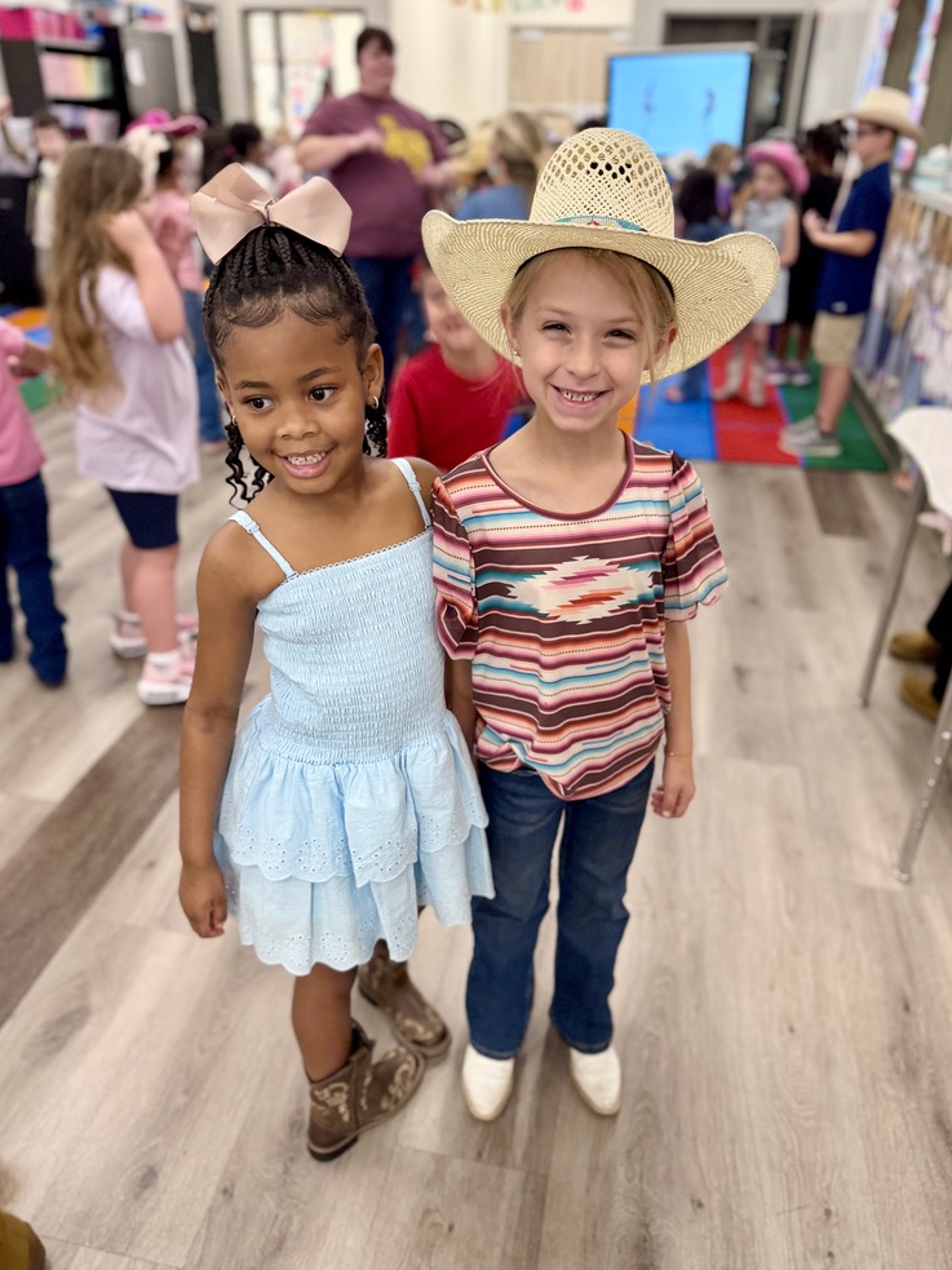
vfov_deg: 69.4
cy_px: 642
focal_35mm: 25
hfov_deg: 54.9
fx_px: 917
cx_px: 471
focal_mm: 6.76
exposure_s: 1/40
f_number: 1.78
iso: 640
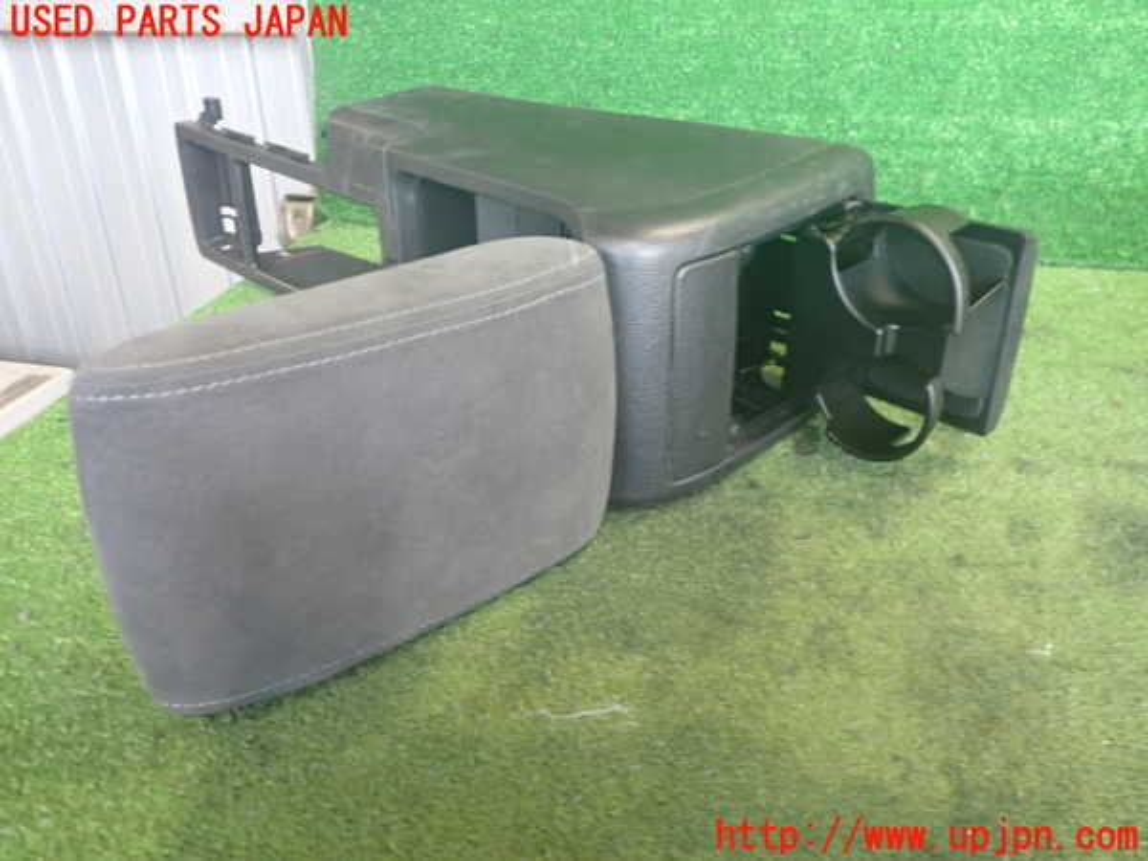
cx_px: 574
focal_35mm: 30
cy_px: 430
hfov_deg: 60.0
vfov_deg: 46.8
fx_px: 995
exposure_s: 1/30
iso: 500
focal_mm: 5.4
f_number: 2.3
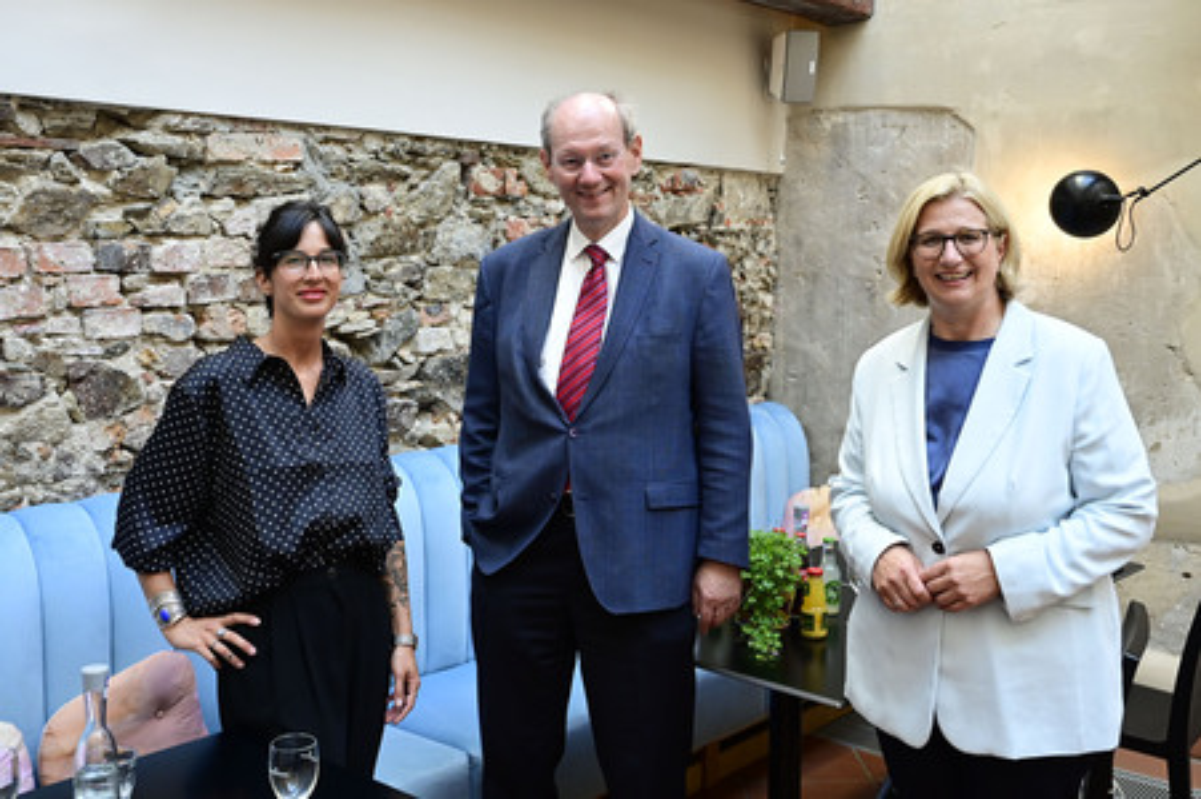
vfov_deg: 41.7
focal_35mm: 32
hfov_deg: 59.5
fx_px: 1050
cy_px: 400
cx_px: 600
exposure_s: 1/200
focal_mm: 31.5
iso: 2000
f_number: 5
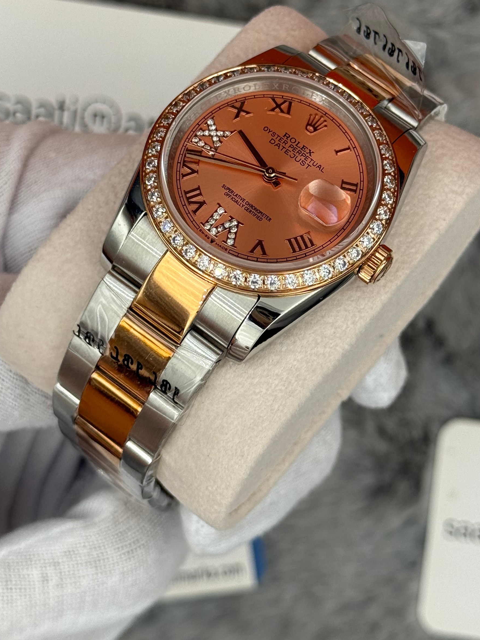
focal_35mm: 82
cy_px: 272
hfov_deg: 18.0
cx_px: 242
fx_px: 1516
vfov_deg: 23.8
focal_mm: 6.76
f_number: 1.78
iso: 64
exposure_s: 1/951
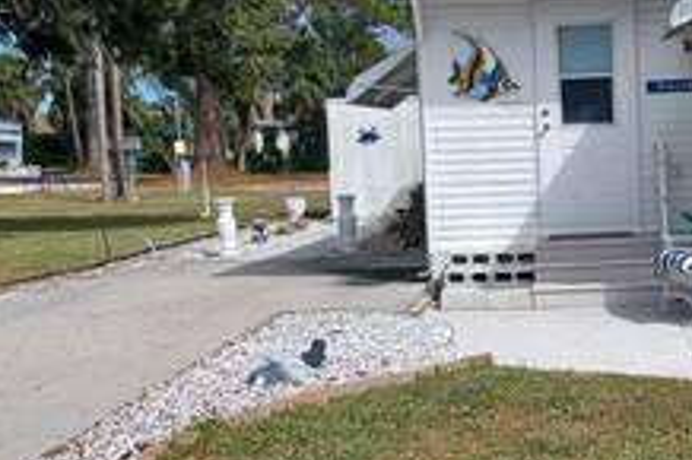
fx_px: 1172
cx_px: 549
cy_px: 301
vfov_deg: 22.1
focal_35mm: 61
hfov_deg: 32.1
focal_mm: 4.6
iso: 32
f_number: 1.8
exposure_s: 1/684
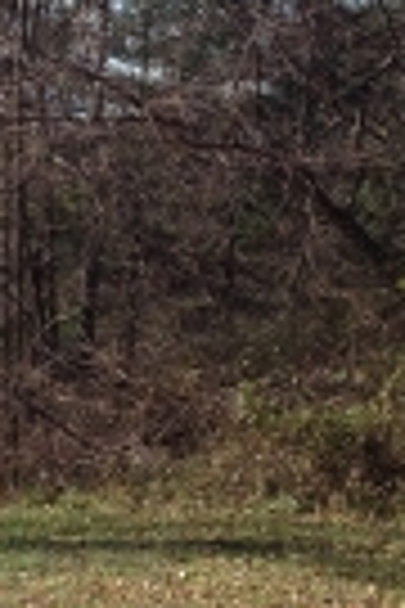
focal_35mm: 162
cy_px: 248
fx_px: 2734
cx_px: 72
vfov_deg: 12.7
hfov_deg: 8.5
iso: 64
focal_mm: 4.28
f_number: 2.4
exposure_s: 1/935
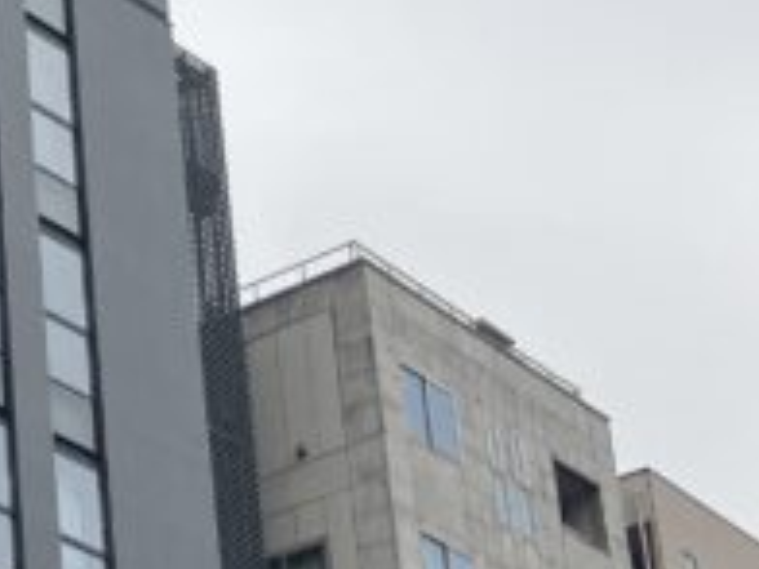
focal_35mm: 146
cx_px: -387
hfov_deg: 12.8
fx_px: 3201
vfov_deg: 10.1
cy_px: 554
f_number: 1.8
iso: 32
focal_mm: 3.99
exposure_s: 1/1312
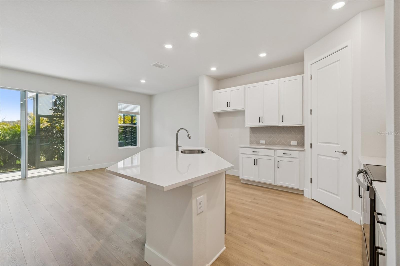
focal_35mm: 15
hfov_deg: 100.4
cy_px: 133
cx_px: 200
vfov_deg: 77.3
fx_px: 167
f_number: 7.1
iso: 100
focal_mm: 10
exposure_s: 1/13
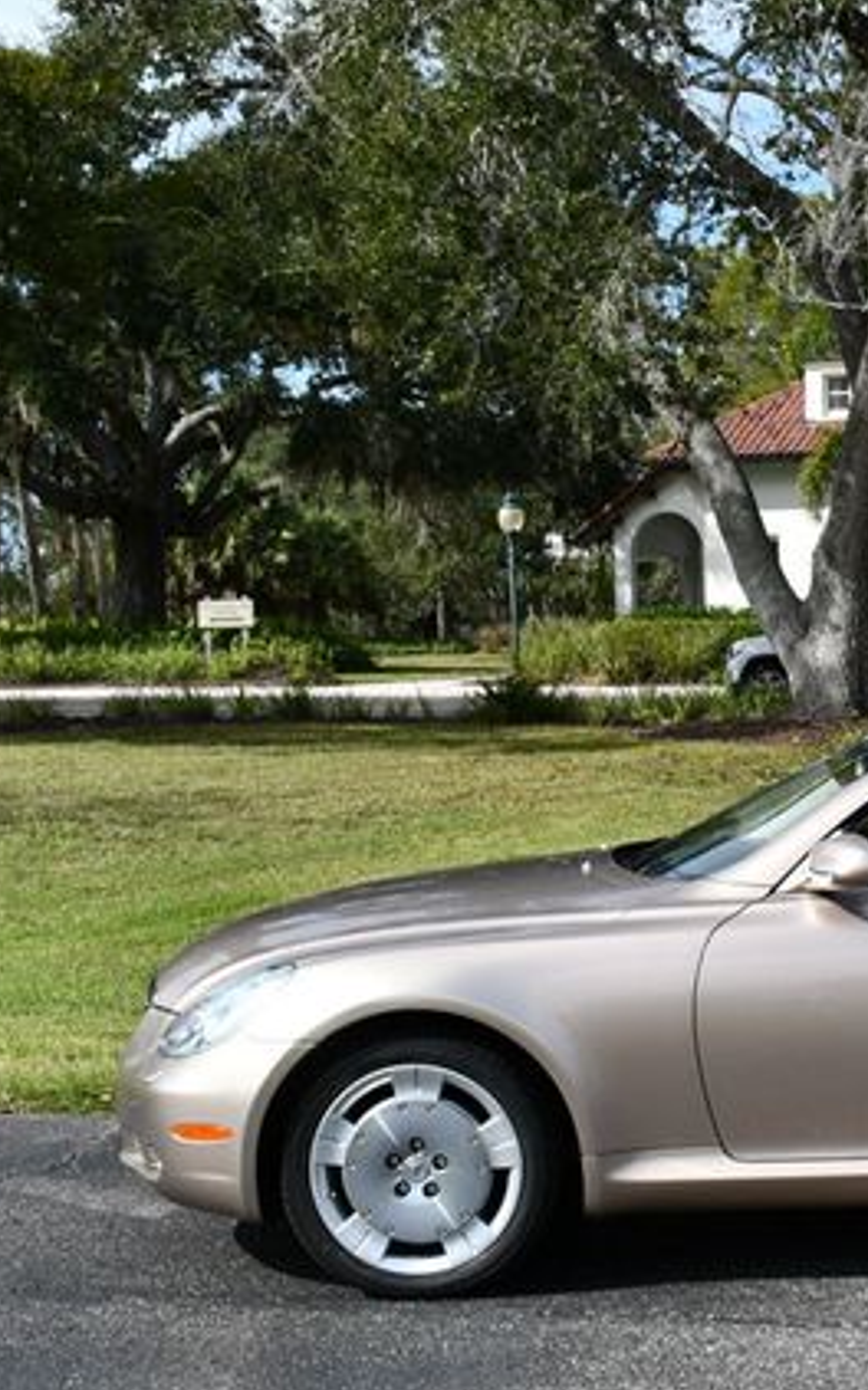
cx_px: 947
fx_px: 2690
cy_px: 700
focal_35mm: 71
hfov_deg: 17.7
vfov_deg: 29.0
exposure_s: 1/320
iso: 100
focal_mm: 23
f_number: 8
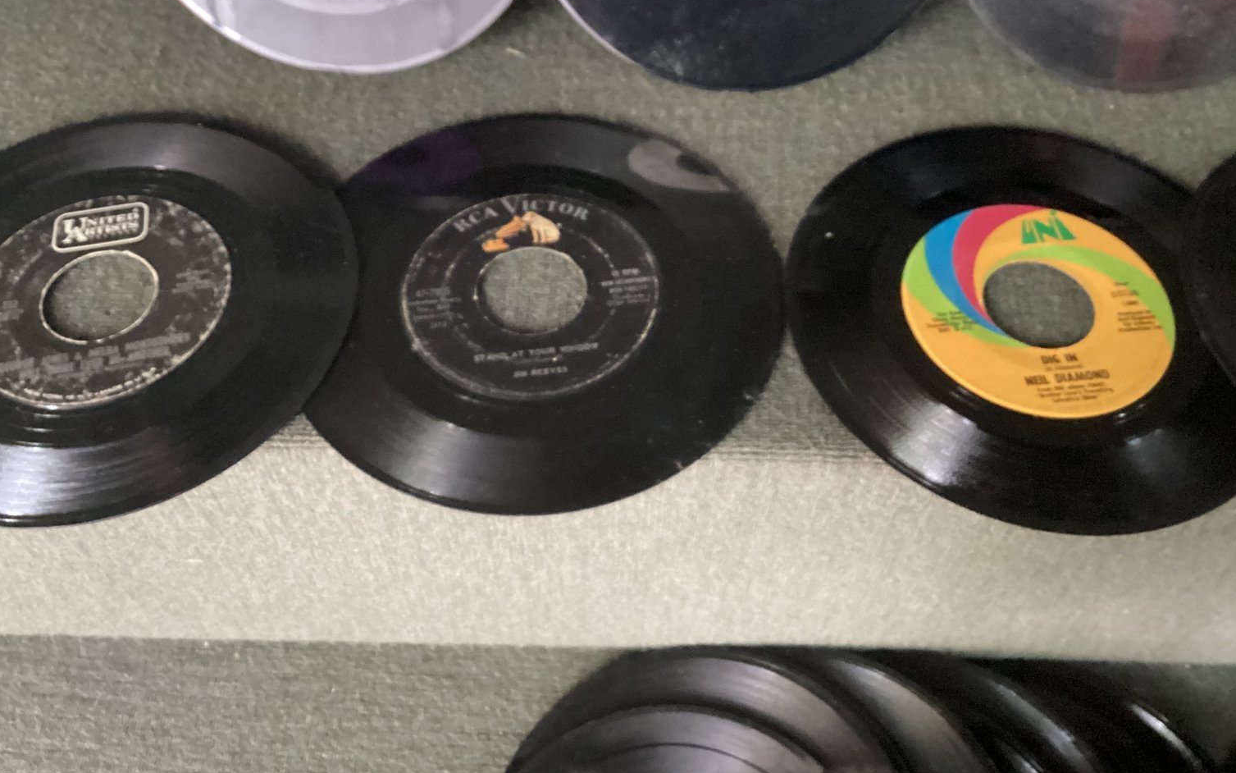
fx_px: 1112
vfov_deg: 38.3
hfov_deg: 58.1
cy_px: 342
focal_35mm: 33
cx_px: 618
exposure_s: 1/24
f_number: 2.4
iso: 800
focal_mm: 3.3
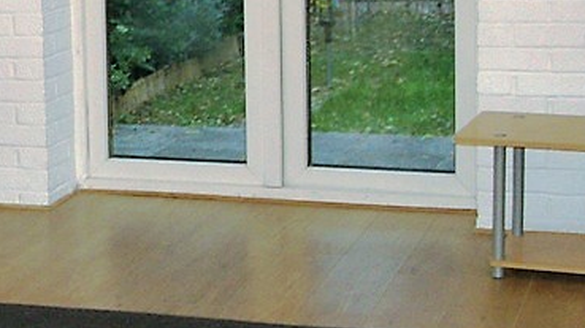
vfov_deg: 10.4
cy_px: -13
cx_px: -6
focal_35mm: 115
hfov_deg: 18.1
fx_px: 1783
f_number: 2.8
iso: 160
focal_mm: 7.8
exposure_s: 1/40
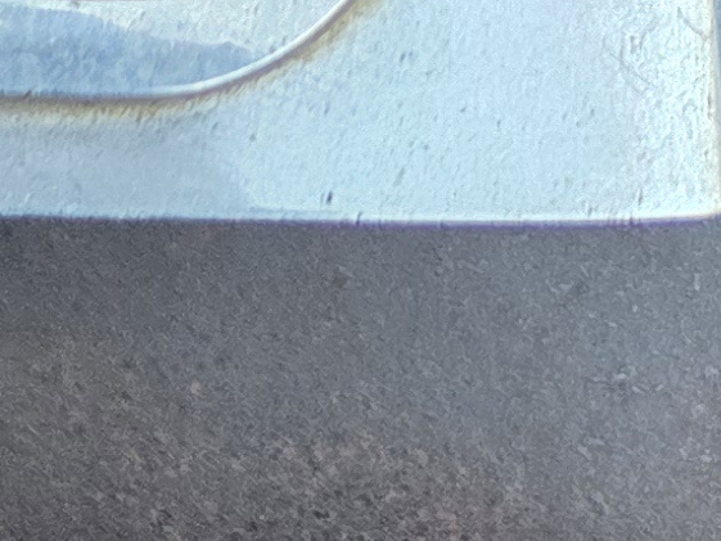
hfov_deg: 9.5
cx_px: -1421
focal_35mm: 164
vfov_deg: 8.5
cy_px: -639
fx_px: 3417
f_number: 1.8
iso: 200
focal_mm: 5.4
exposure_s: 1/120
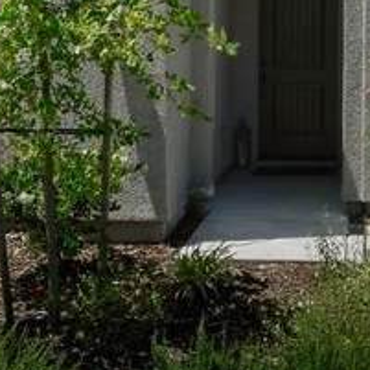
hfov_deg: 21.0
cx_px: 326
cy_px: 29
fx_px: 980
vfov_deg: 20.9
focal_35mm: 81
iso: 100
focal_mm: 10
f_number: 8
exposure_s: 1/400
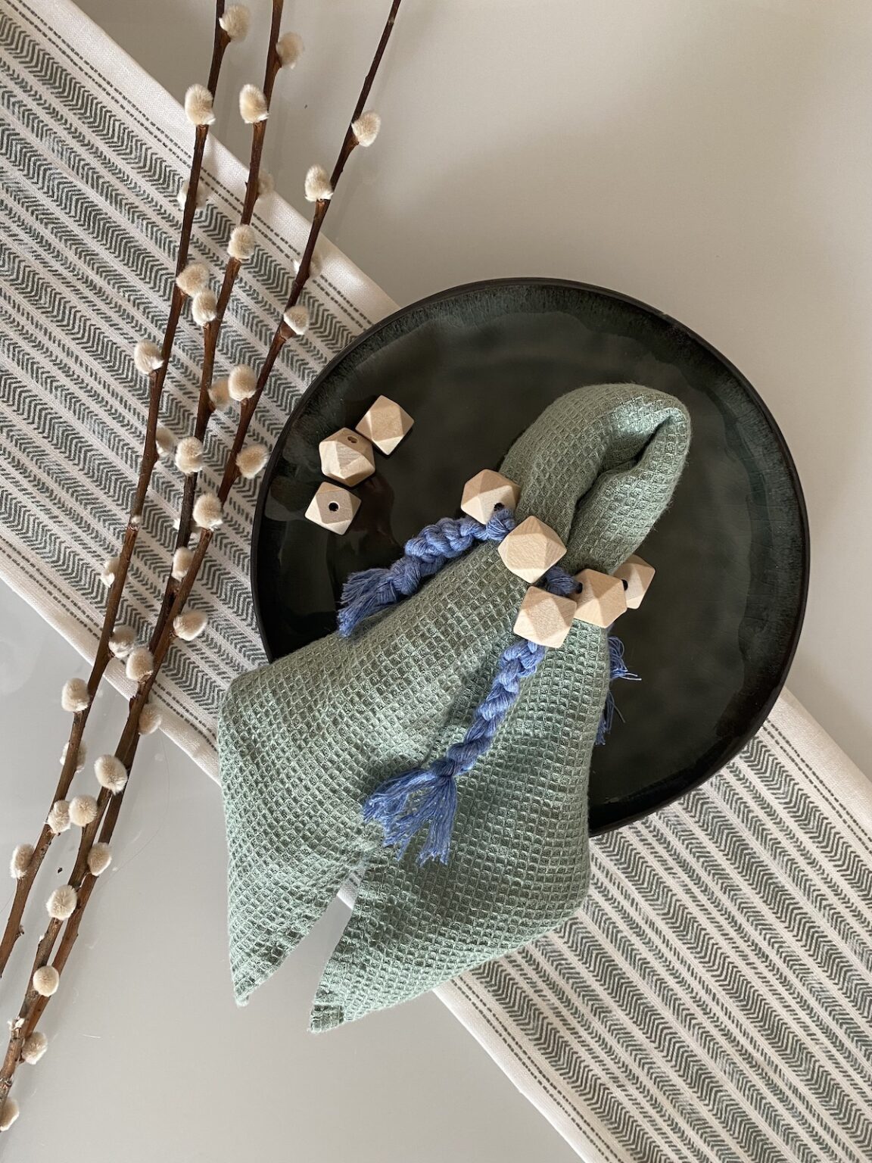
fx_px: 873
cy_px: 582
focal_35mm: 26
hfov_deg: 53.1
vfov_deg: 67.3
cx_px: 436
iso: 125
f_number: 1.8
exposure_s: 1/60
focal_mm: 4.25
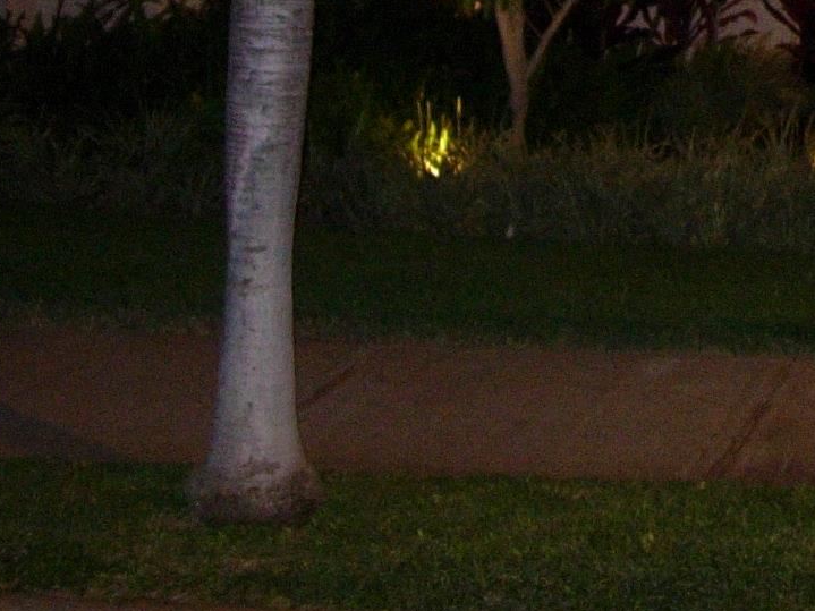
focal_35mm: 137
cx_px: 1180
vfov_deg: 10.3
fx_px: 3225
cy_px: -449
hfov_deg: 13.6
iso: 200
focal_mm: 7.8
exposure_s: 1/8.9
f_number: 2.8
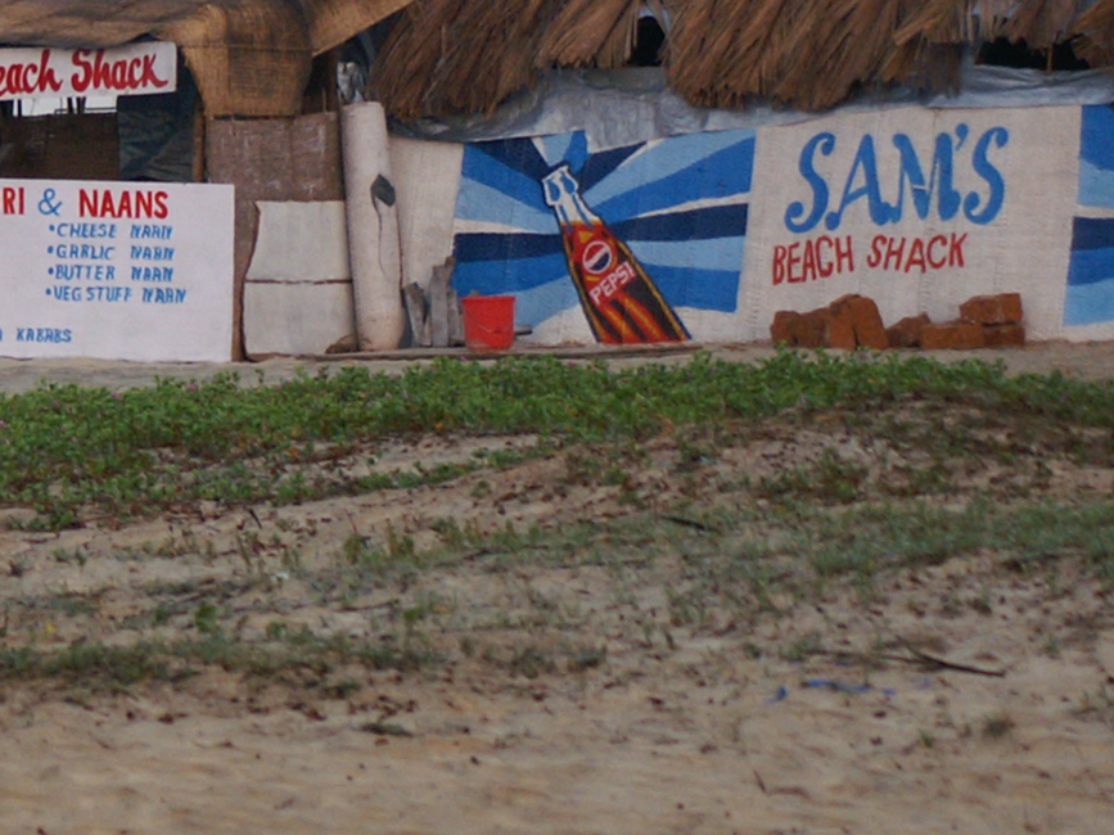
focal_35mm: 500
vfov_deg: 3.0
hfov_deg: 4.0
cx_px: -84
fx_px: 16089
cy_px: 33
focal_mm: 100
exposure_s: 1/250
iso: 400
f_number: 4.5
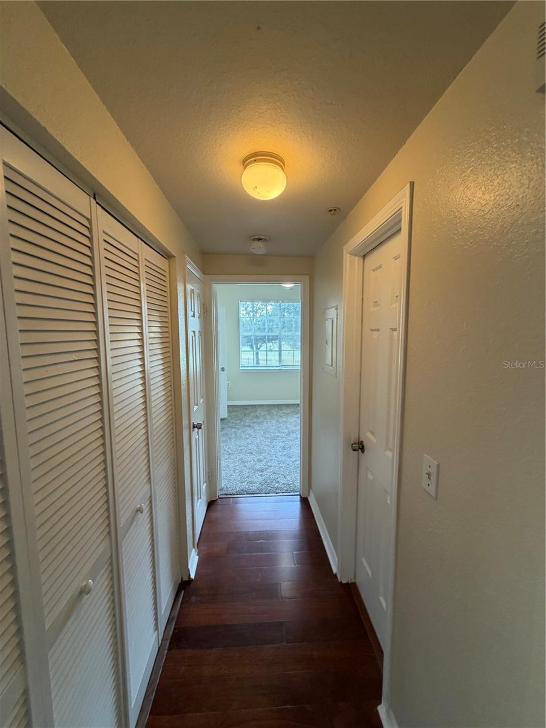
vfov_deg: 102.1
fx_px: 294
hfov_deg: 85.7
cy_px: 364
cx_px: 273
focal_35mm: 14
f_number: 2.2
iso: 250
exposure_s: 1/60
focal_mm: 2.22
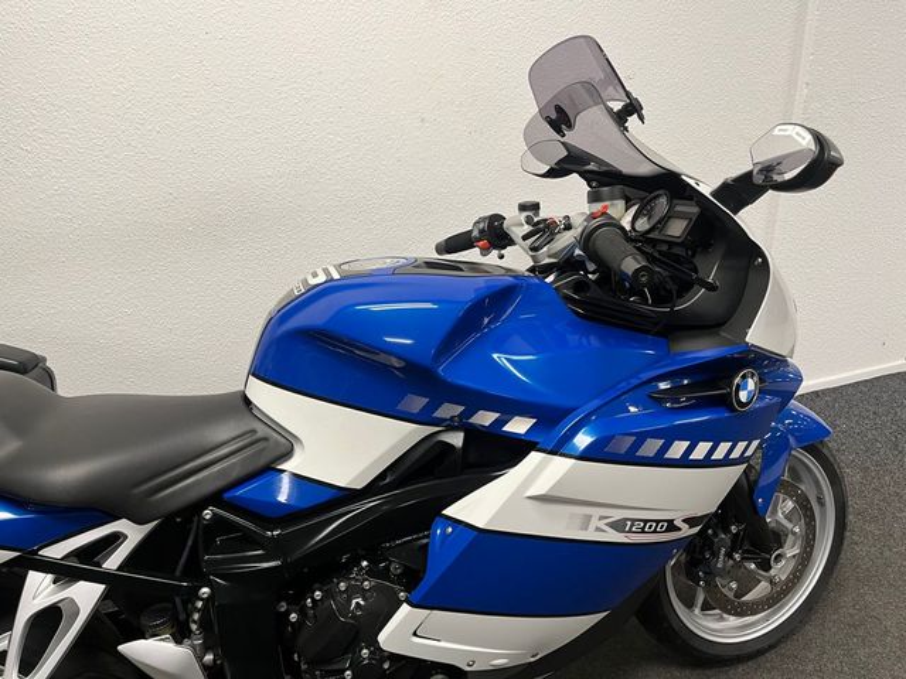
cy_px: 340
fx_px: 680
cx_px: 453
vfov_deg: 53.1
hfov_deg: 67.3
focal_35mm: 26
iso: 80
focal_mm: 5.1
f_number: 1.6
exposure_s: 1/50
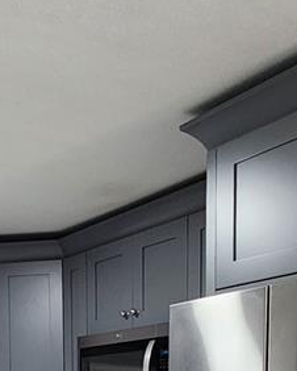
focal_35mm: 54
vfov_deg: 29.0
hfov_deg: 27.7
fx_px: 593
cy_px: 467
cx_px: 67
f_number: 2.2
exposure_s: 1/60
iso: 400
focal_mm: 2.2
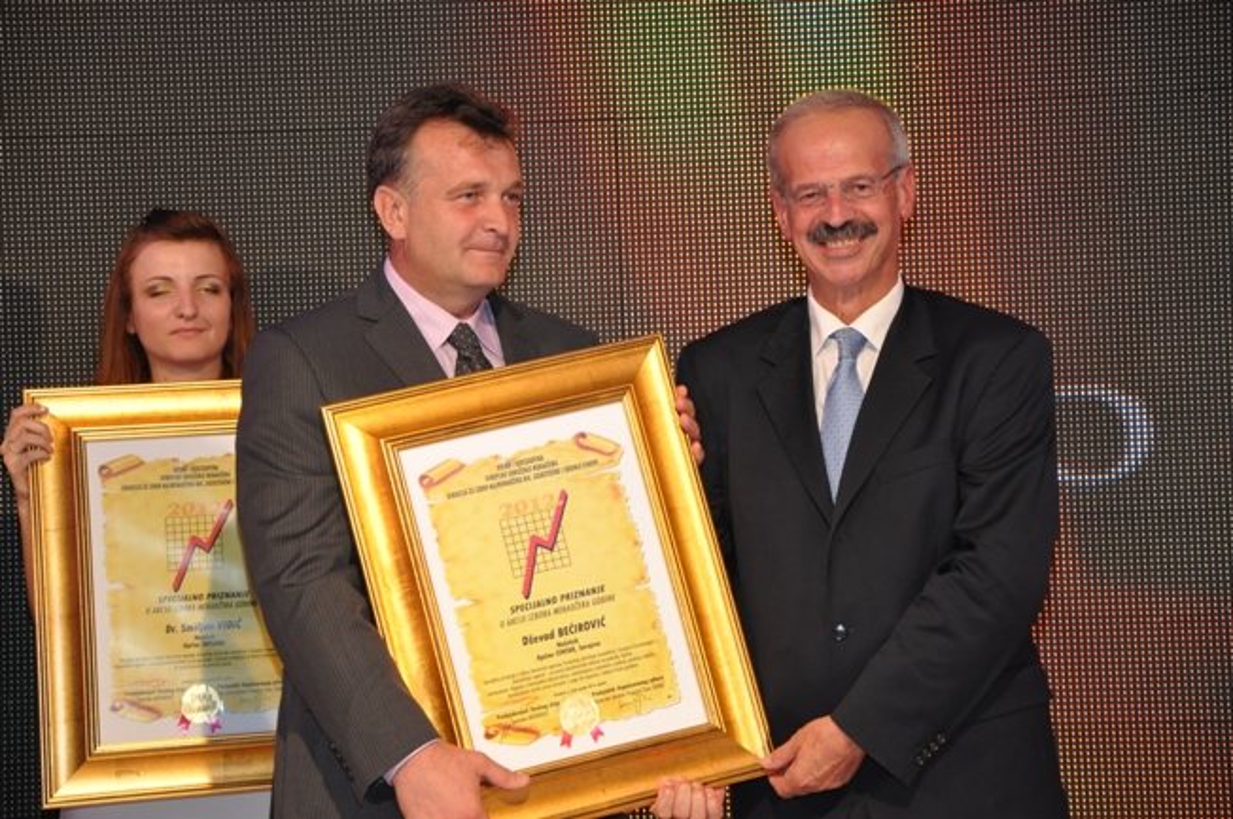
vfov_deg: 11.4
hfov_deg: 17.1
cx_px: 616
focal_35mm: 120
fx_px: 4105
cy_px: 410
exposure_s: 1/80
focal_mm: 80
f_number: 6.3
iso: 1000
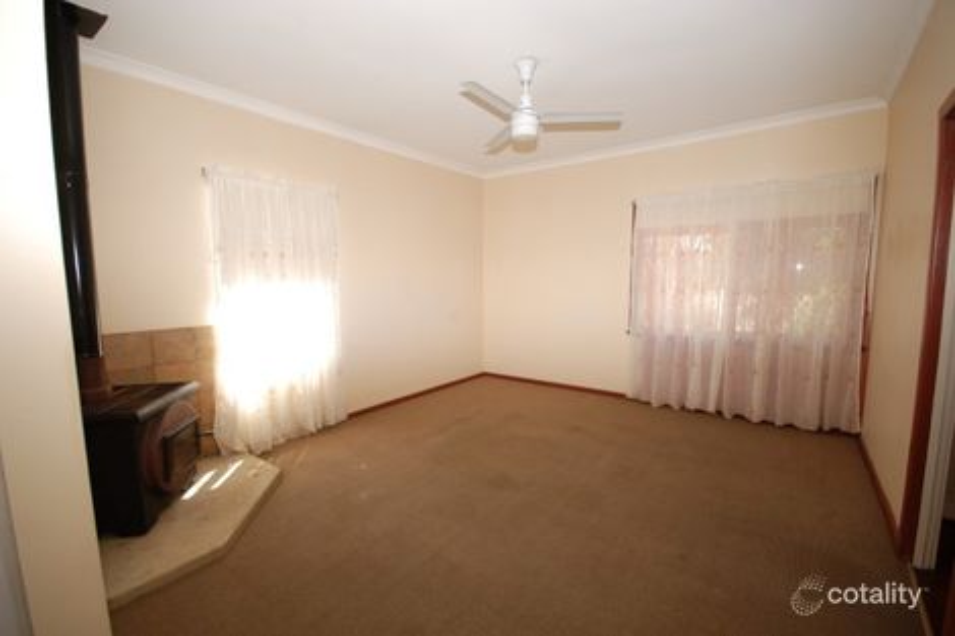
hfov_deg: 100.4
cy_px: 318
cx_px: 478
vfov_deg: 77.3
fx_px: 398
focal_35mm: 15
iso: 220
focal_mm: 10
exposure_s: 1/60
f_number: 4
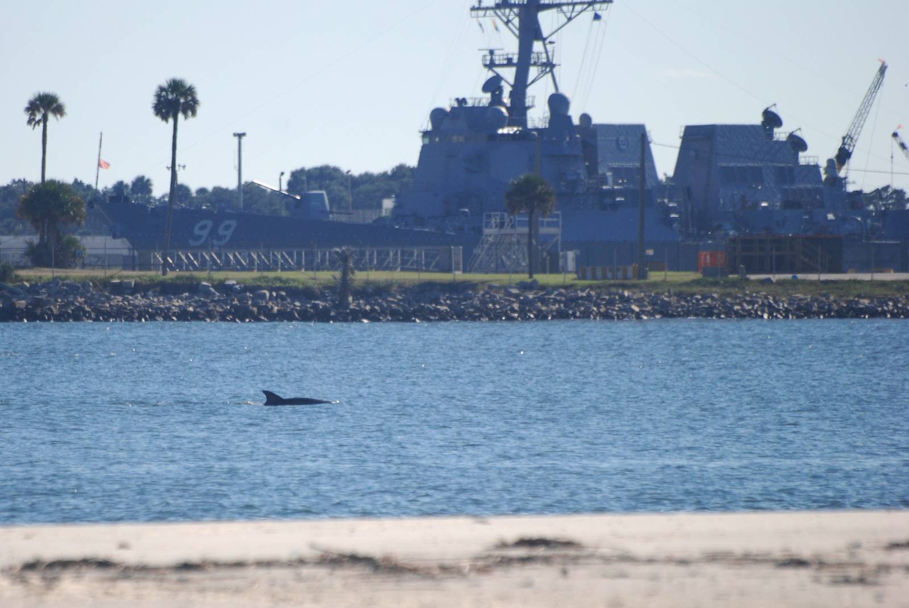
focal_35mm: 450
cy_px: 304
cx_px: 454
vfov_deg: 3.1
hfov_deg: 4.6
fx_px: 11376
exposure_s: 1/1600
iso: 400
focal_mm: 300
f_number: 5.6
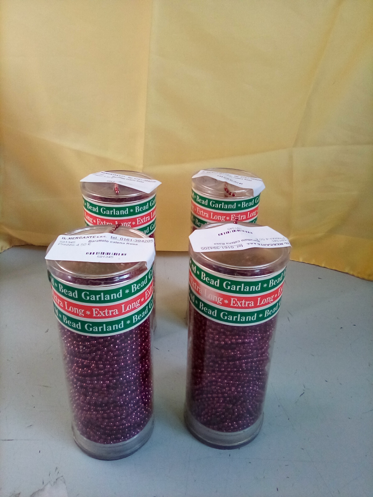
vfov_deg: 63.4
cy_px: 248
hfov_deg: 49.7
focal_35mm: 28
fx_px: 402
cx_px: 186
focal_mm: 2.27
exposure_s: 1/139
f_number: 2.2
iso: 69
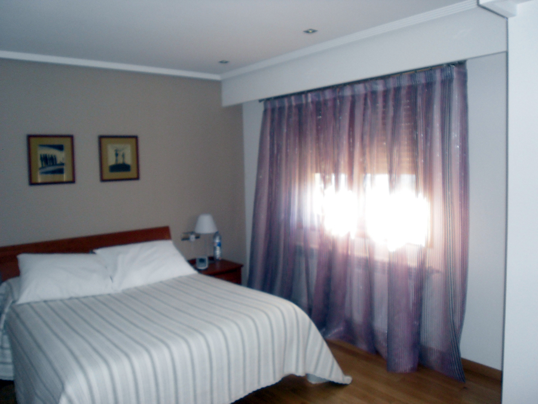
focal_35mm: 28
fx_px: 435
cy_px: 202
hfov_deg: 63.4
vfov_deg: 49.7
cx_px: 269
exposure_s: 1/100
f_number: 2.6
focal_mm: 4.65
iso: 200
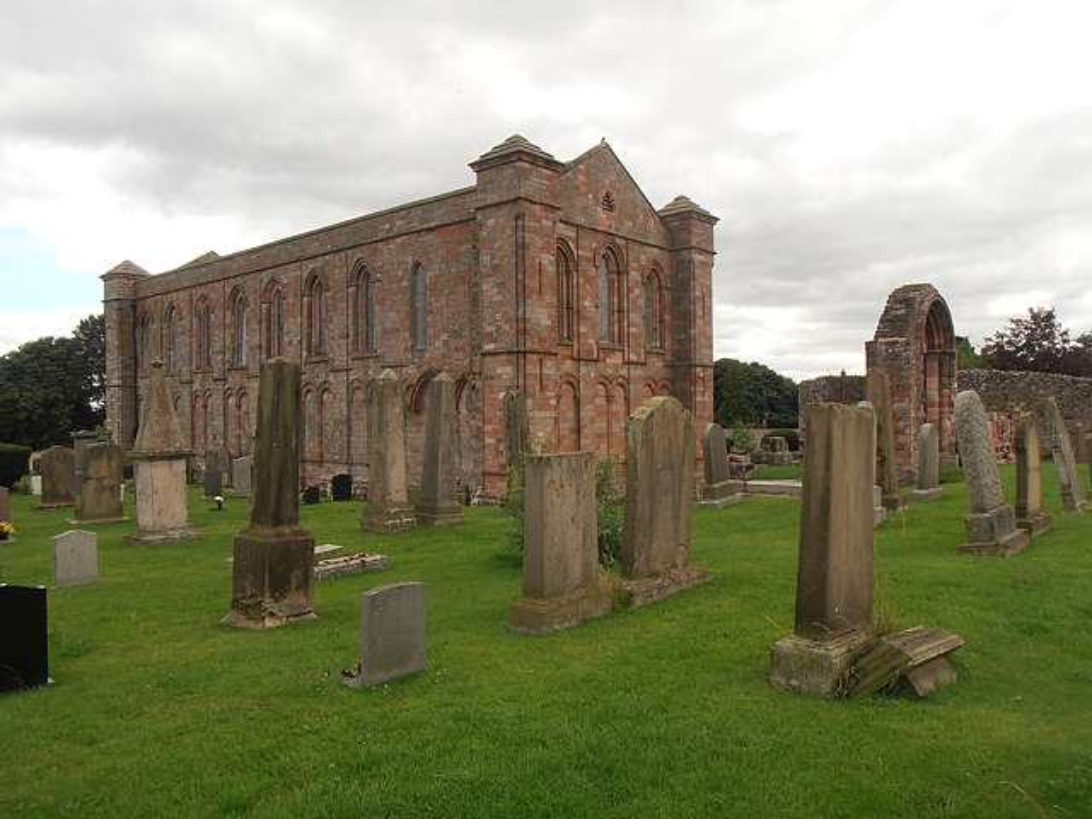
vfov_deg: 46.8
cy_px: 410
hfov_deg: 60.0
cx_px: 546
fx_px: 946
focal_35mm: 30
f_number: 3.5
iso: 80
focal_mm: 5.25
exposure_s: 1/640
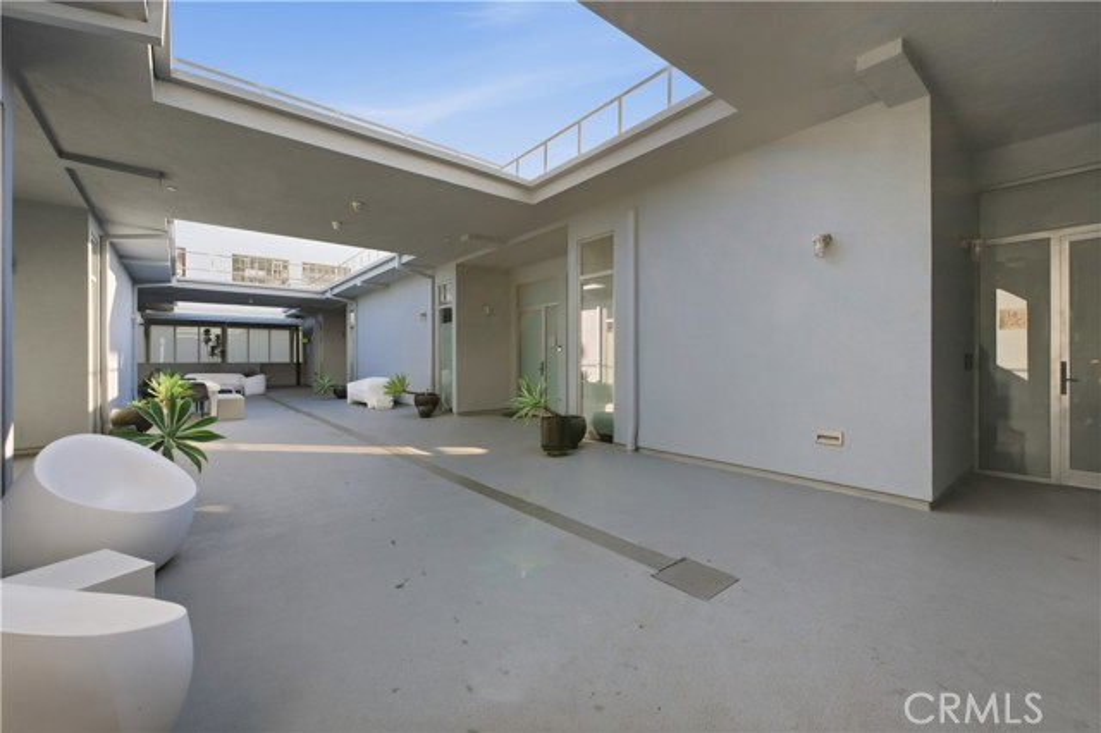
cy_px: 366
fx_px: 458
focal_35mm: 15
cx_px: 550
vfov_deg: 77.3
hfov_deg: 100.4
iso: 2500
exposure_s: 1/13000
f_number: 9
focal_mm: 15
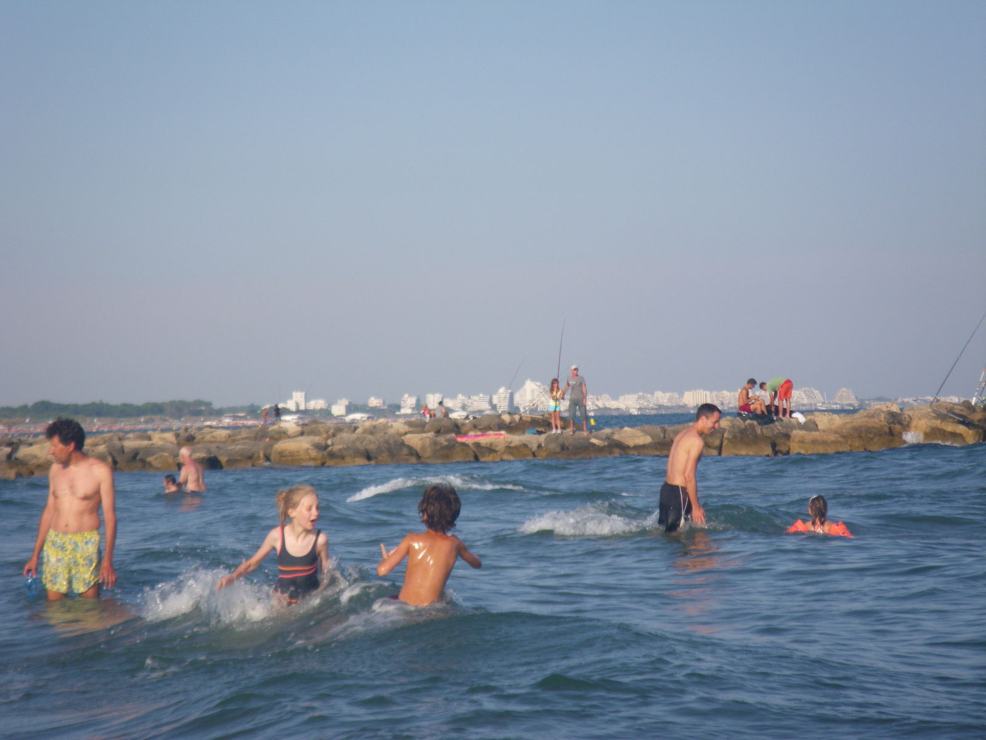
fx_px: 3988
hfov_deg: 14.1
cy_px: 370
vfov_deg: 10.6
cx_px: 493
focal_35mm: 140
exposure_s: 1/320
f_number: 5.5
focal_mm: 25
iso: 64
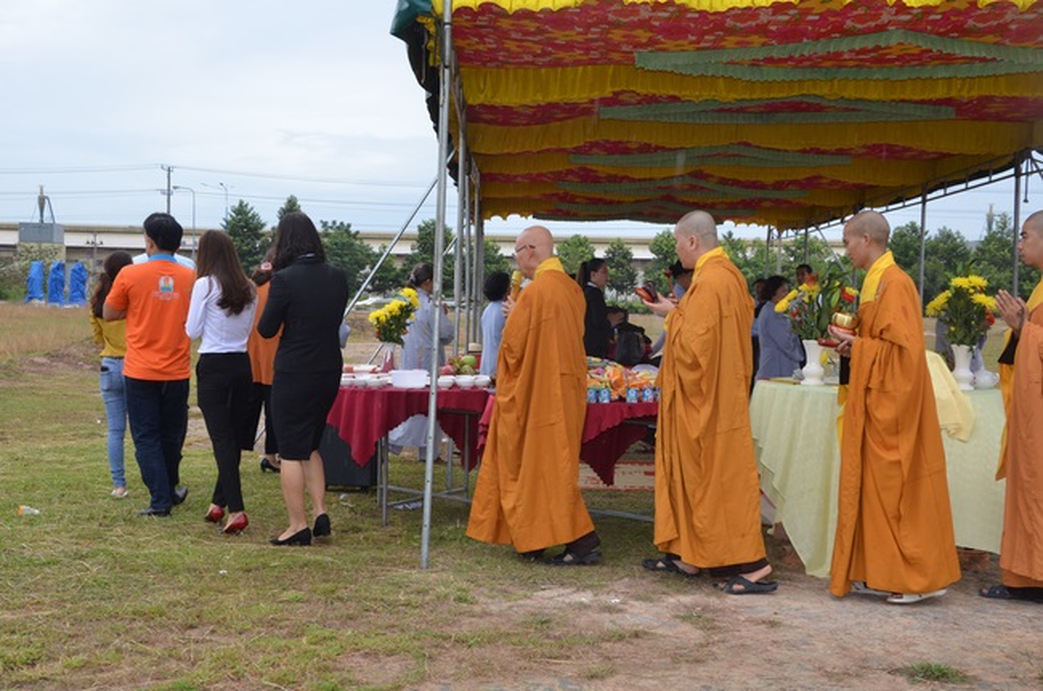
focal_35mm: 52
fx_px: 1518
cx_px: 522
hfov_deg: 37.9
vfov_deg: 25.7
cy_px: 346
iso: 640
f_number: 11
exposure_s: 1/250
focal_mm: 35
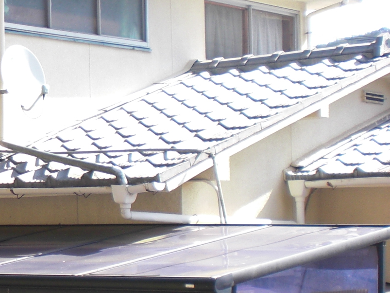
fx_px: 1228
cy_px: 203
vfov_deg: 13.6
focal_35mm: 109
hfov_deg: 16.9
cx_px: -130
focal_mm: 6.3
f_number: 3.1
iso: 64
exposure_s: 1/250
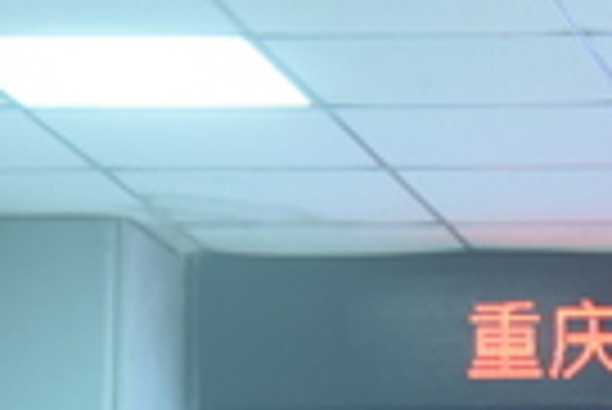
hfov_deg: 7.2
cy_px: 939
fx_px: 4612
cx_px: 1350
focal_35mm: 271
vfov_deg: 5.0
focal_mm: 36
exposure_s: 1/60
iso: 320
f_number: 2.8
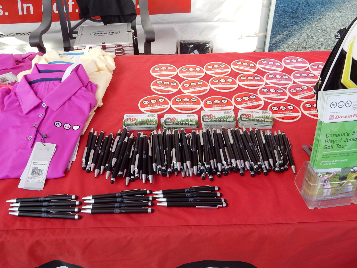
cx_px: 178
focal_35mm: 30
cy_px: 134
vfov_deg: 46.8
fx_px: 309
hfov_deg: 60.0
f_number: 4
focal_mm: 5.4
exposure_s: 1/200
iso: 125
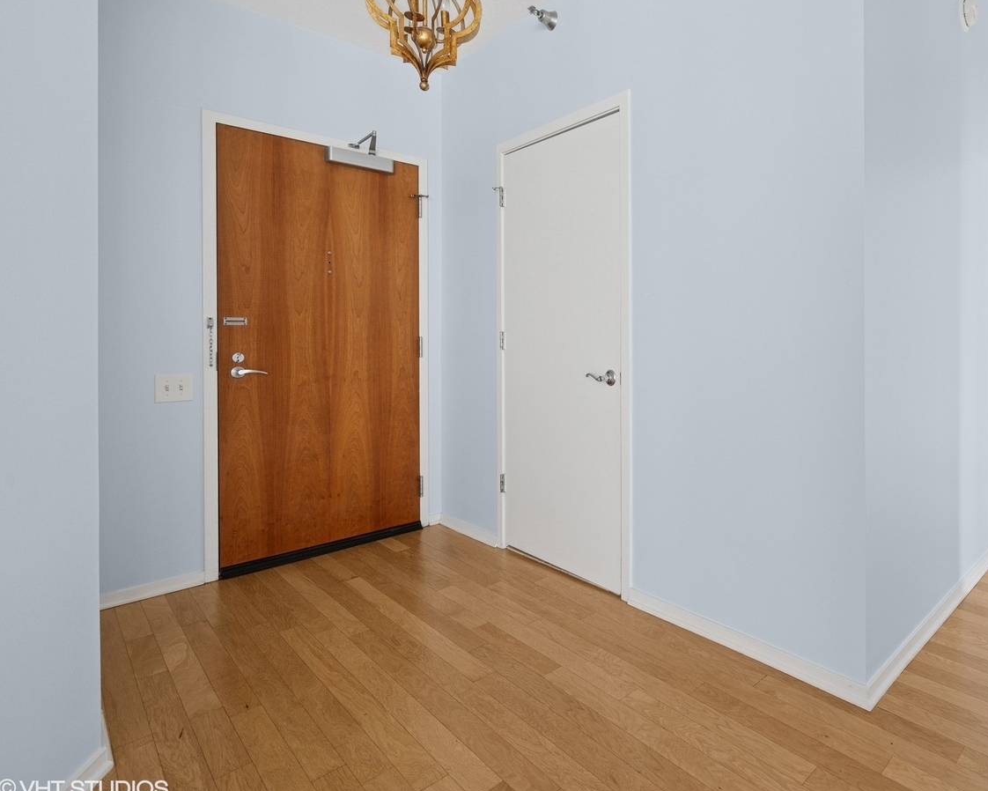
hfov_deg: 79.0
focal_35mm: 19
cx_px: 700
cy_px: 332
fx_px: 556
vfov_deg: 70.4
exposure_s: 1/8
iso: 400
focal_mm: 14
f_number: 8
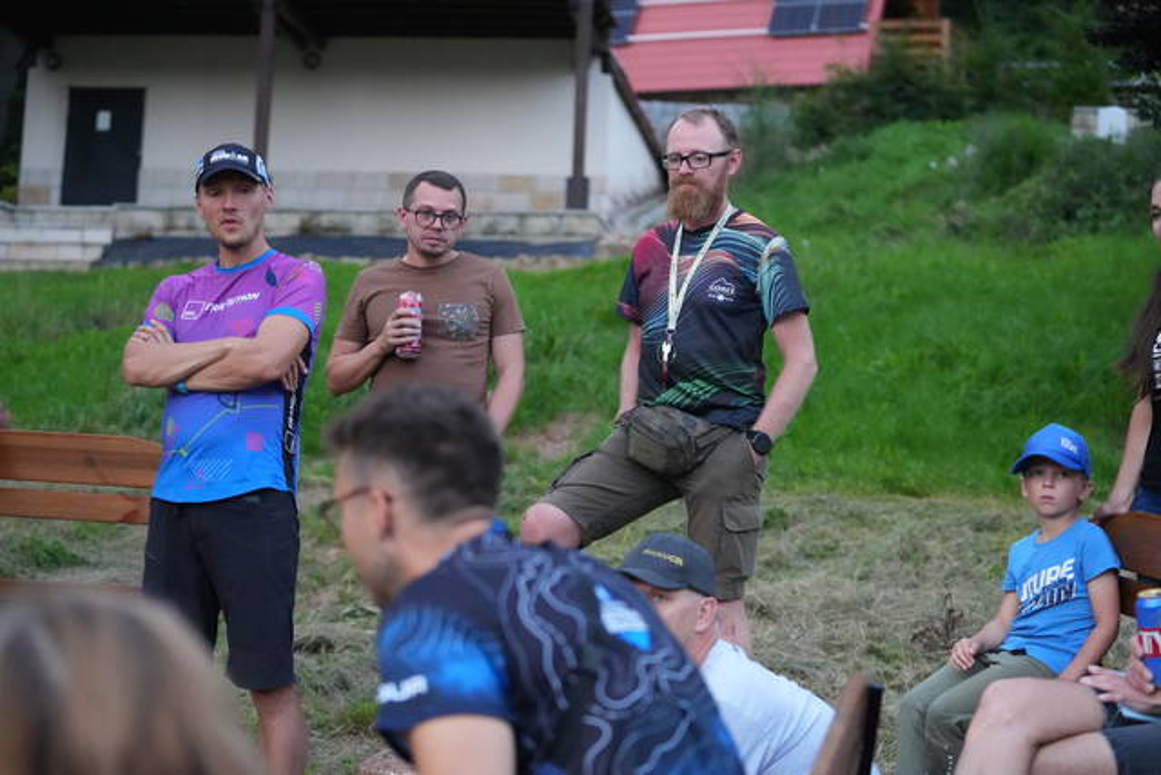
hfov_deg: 28.8
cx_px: 580
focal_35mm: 70
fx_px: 2258
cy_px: 388
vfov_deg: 19.5
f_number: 3.2
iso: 12800
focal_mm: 70
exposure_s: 1/1600
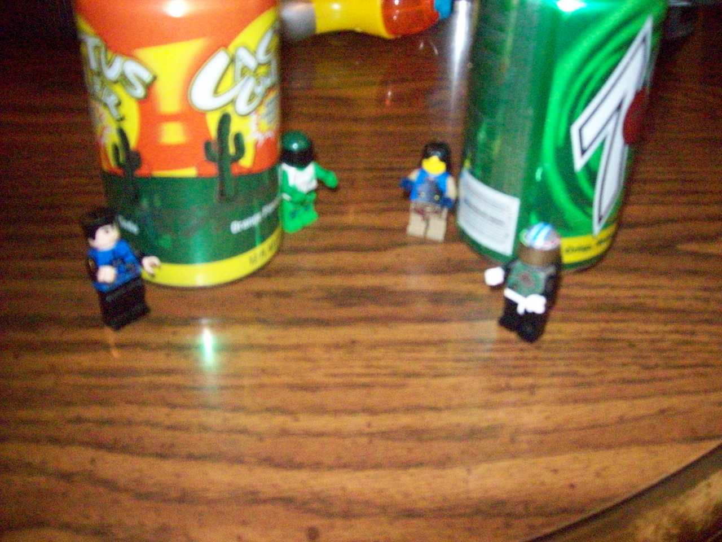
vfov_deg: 39.7
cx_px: 361
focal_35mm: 36
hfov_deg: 51.4
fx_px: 751
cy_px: 271
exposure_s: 1/64
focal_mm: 6
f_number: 2.7
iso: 800
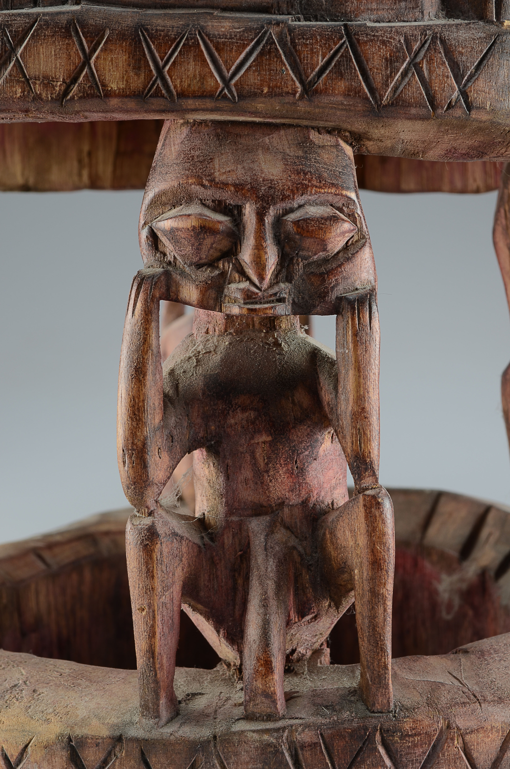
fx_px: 1345
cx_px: 255
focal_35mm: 63
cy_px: 384
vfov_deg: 32.0
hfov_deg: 21.5
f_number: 11
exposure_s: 1/80
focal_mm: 42
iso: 100
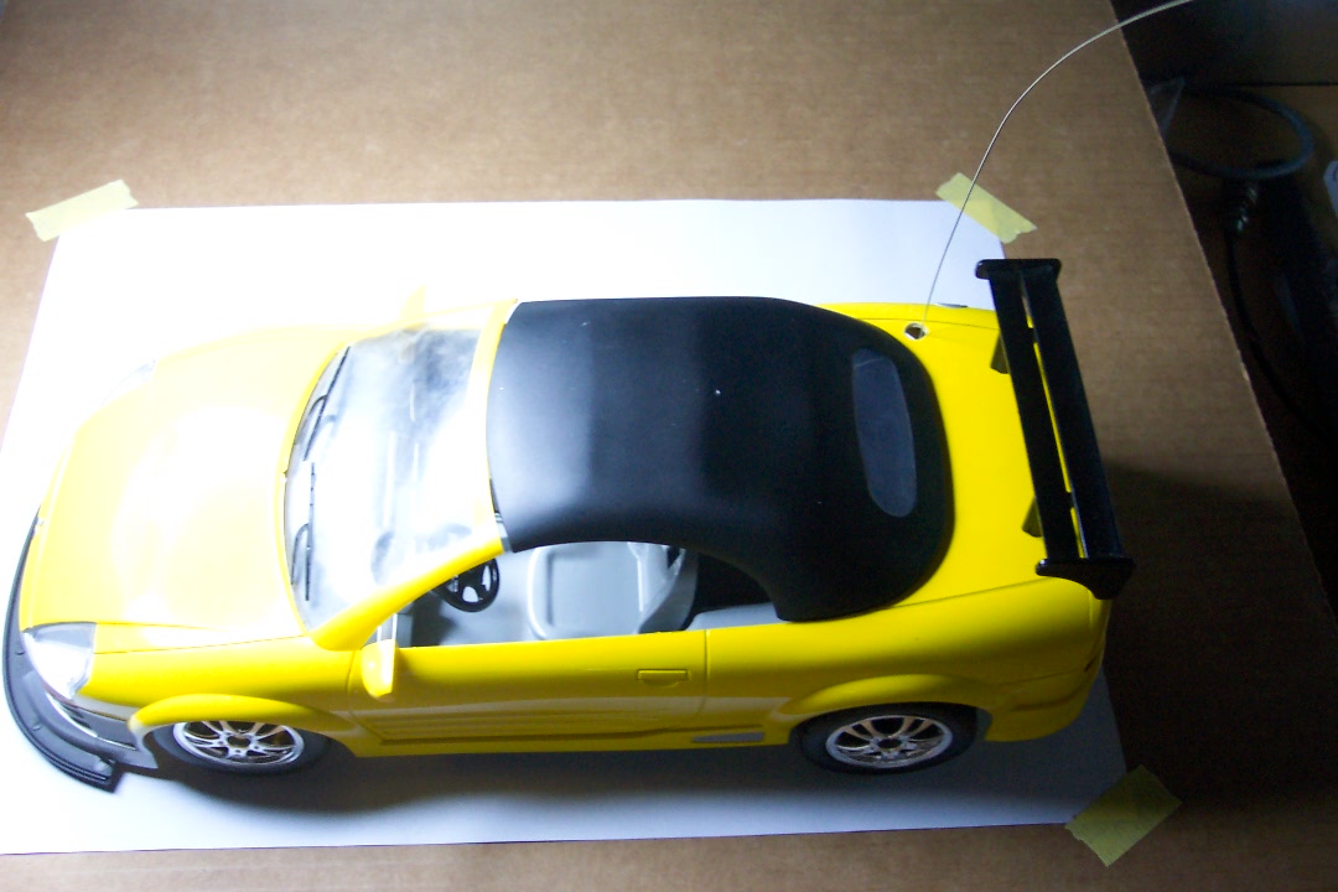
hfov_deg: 50.7
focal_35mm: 38
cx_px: 669
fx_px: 1412
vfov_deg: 35.1
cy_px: 446
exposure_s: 1/30
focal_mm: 8
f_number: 2.8
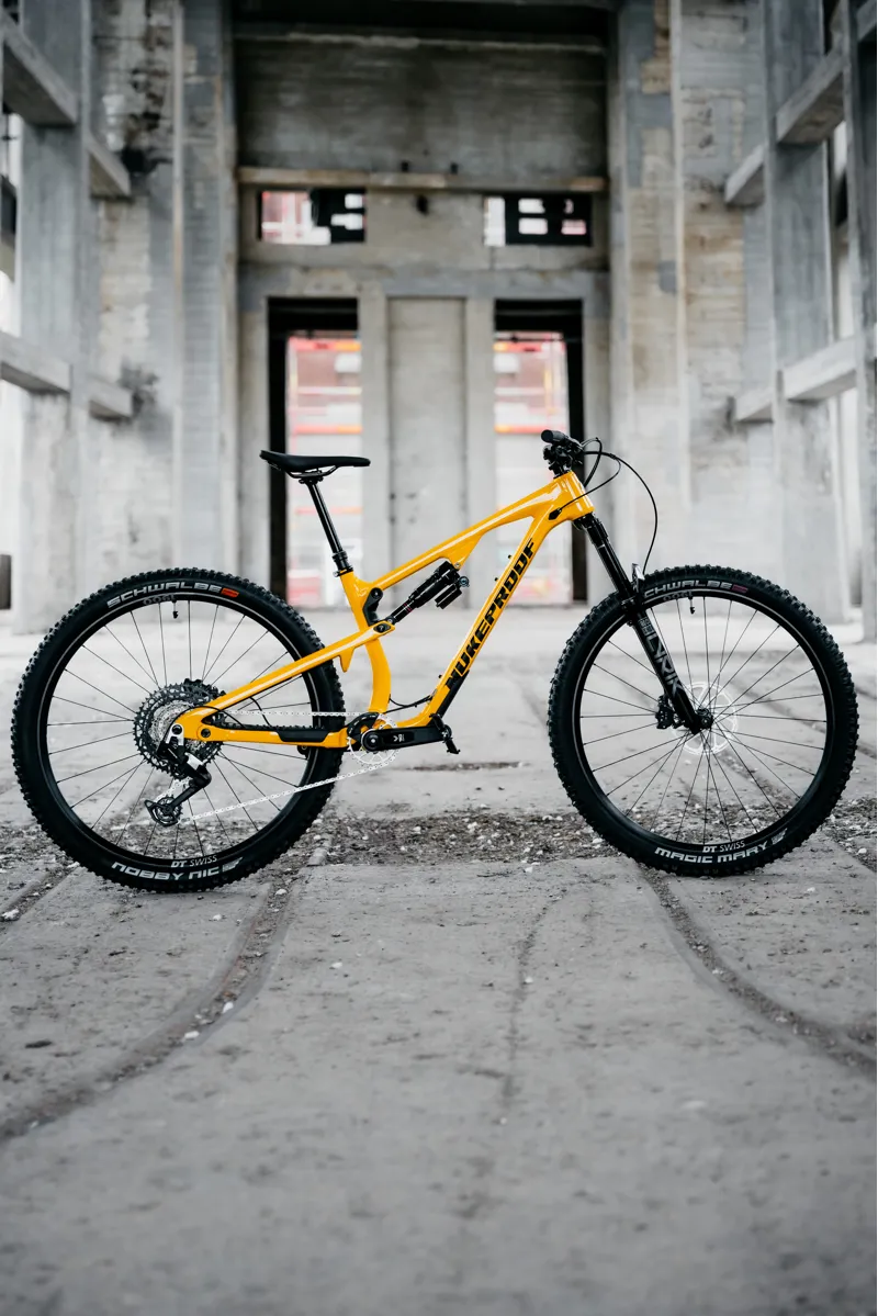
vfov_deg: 31.0
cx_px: 439
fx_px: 2376
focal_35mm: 65
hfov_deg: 20.9
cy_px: 658
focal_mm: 65
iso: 640
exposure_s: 1/250
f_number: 2.8
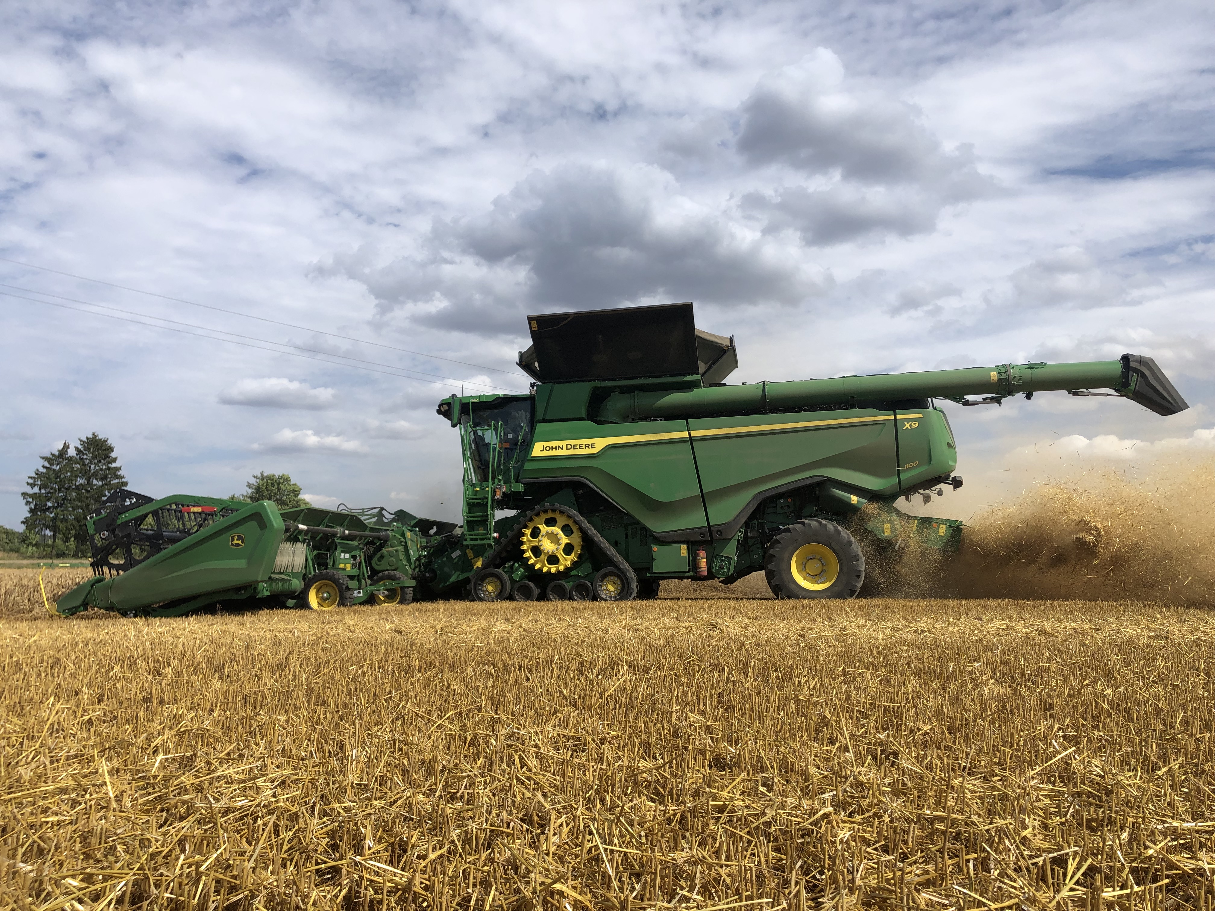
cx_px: 608
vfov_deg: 49.7
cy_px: 456
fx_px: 983
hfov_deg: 63.4
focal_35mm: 28
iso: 20
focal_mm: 4
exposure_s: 1/3690
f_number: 1.8
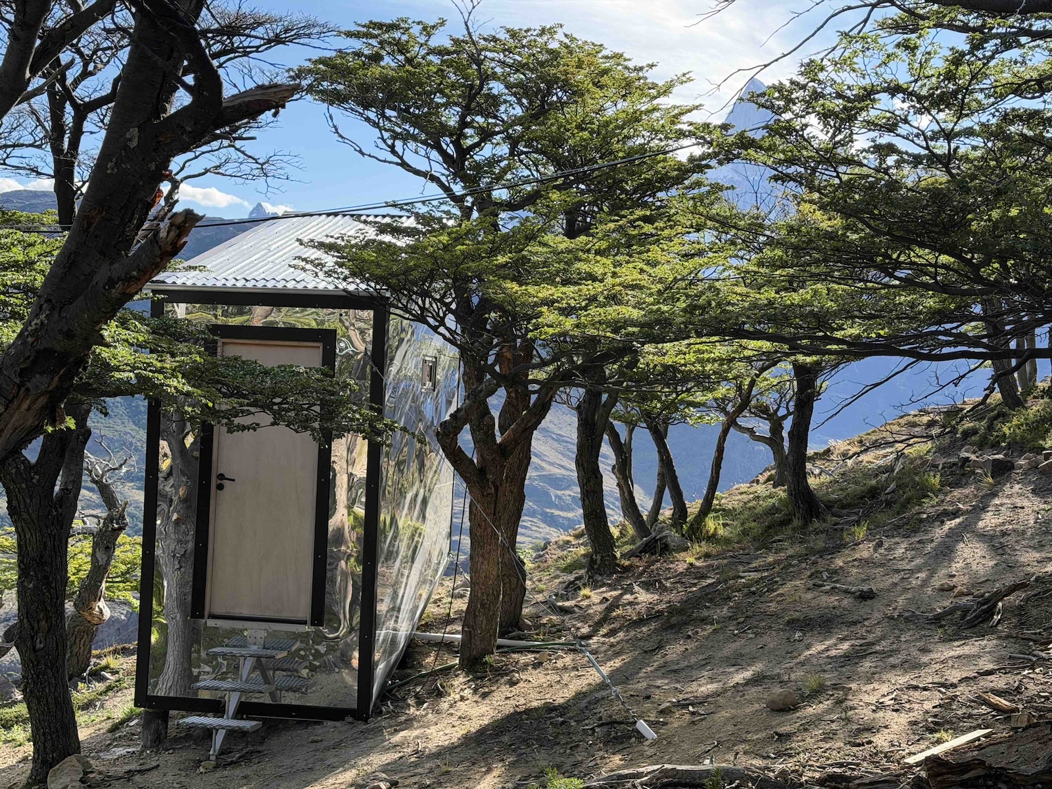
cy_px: 394
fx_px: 1459
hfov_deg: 39.7
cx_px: 526
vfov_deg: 30.3
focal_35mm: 48
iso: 100
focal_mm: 6.76
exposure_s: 1/1795
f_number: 1.78
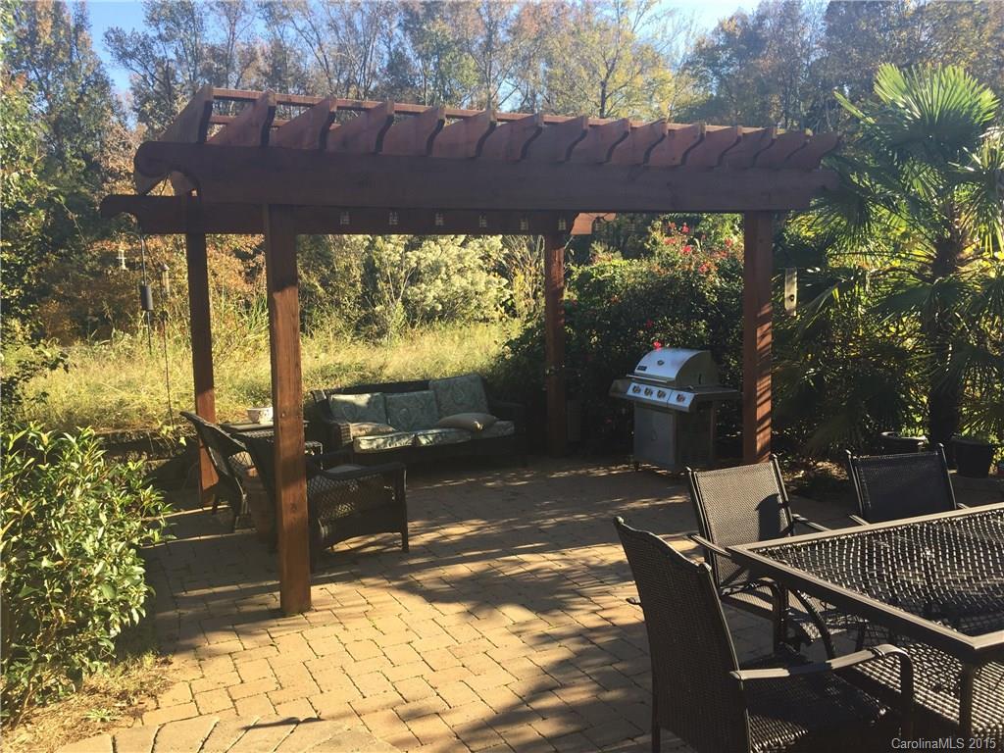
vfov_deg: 48.2
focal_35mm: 29
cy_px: 376
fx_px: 841
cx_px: 502
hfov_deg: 61.7
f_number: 2.2
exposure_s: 1/399
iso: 32
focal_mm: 4.15
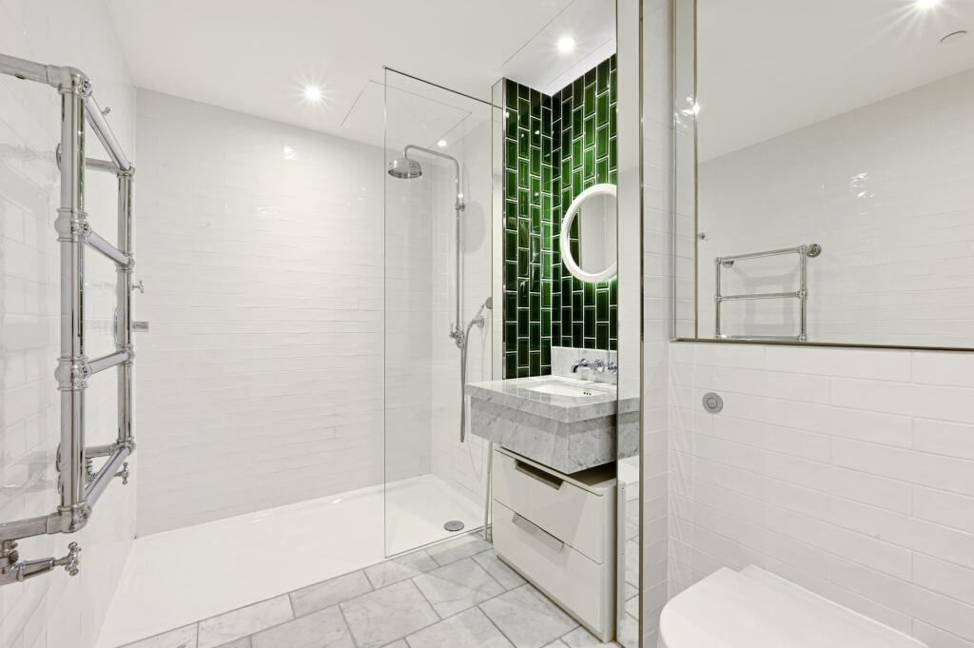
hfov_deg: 104.3
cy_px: 324
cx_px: 487
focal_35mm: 14
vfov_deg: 81.1
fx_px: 378
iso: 200
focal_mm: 14
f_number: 16
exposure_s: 1.3
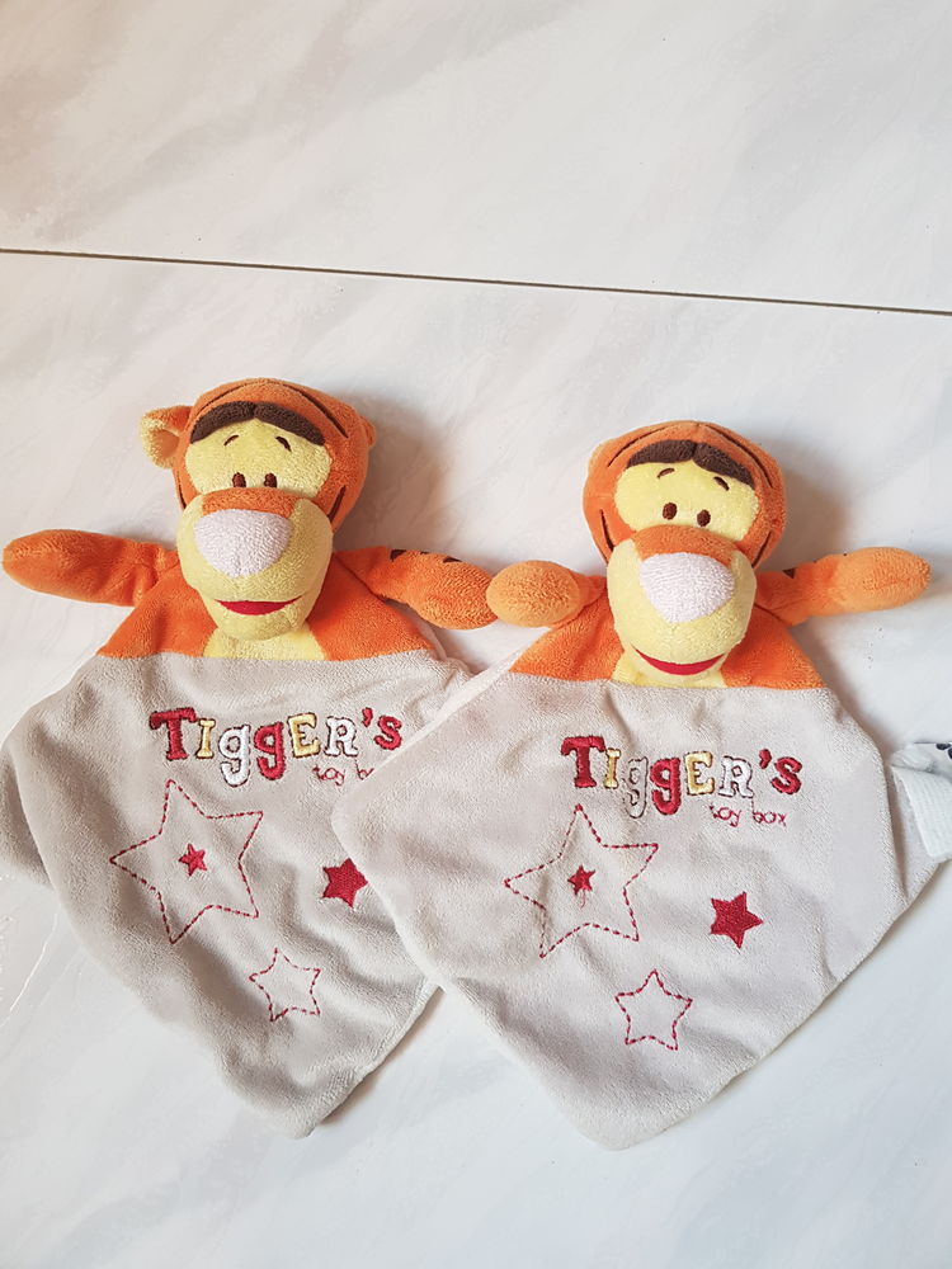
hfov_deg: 53.1
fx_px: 953
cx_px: 476
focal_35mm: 26
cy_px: 634
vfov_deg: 67.3
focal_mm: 4.2
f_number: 1.7
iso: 200
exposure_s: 1/33
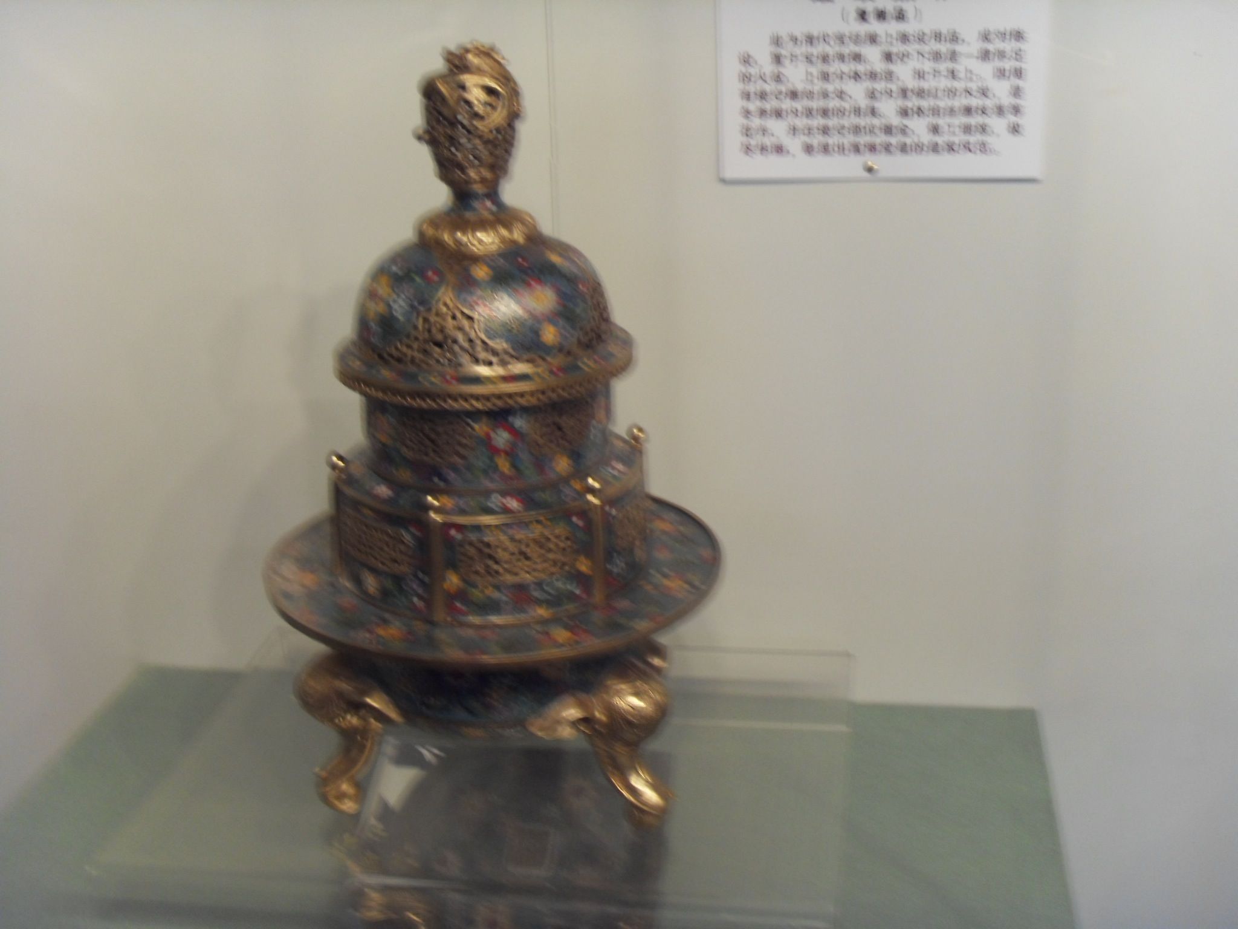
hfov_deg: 42.1
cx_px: 619
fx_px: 1609
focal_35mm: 45
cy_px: 464
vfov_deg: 32.2
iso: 200
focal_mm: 7.7
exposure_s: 1/4
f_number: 3.7
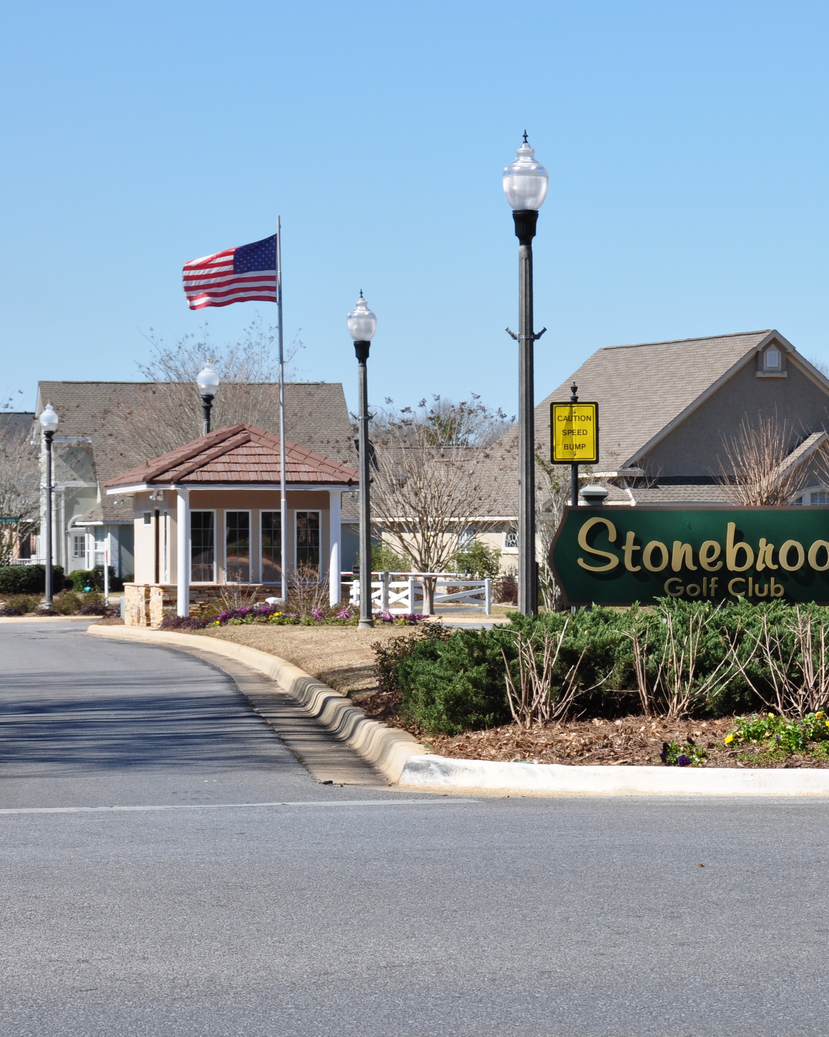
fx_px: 4570
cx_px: 629
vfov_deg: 12.9
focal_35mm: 149
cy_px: 521
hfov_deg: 10.3
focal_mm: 70
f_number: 14
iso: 200
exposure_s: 1/160
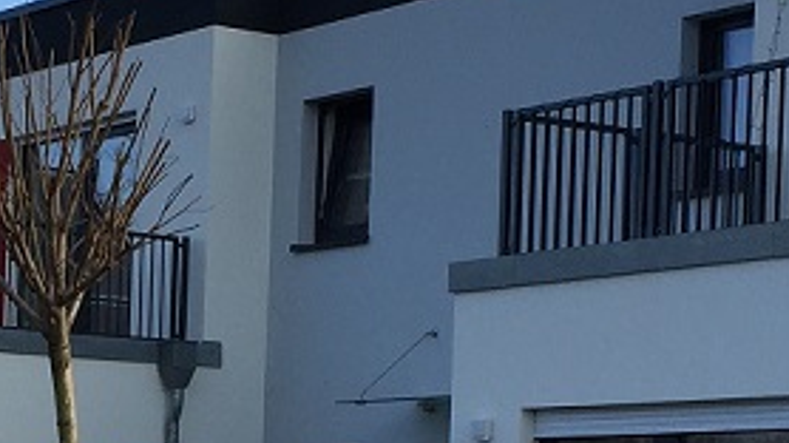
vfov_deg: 9.1
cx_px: 16
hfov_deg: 16.2
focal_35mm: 130
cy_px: 595
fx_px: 2718
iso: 32
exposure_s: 1/1099
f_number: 2.2
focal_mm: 4.15
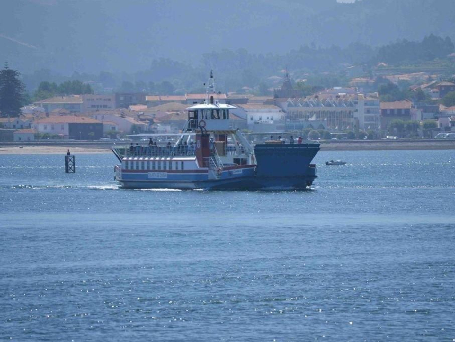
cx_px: 241
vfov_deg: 4.6
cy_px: 171
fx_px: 4285
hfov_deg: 6.1
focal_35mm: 326
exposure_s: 1/500
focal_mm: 200
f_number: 5.6
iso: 100
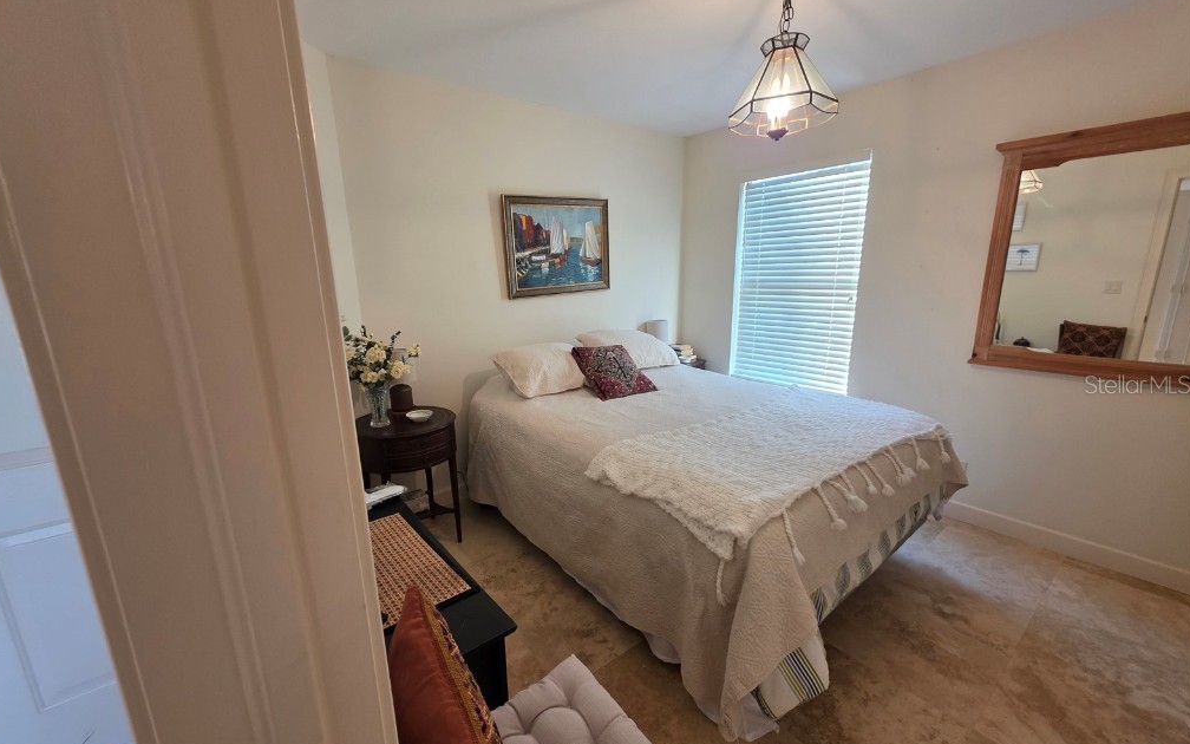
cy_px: 384
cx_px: 591
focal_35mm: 14
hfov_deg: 105.3
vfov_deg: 78.6
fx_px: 454
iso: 160
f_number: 1.9
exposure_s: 1/60
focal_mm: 2.2
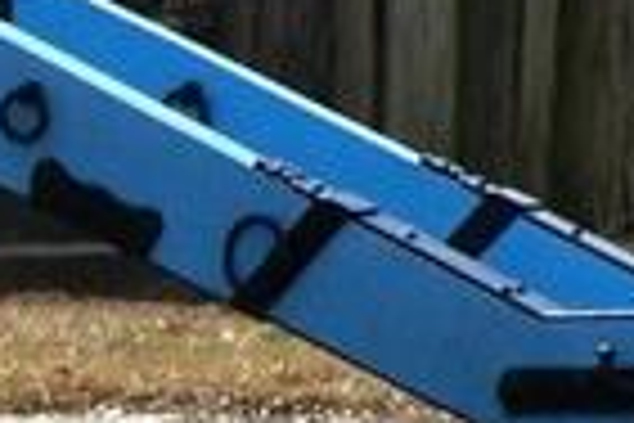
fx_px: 14070
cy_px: 158
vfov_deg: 1.7
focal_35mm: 799
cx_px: -414
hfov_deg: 2.6
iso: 80
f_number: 6.3
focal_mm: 28
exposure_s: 1/500
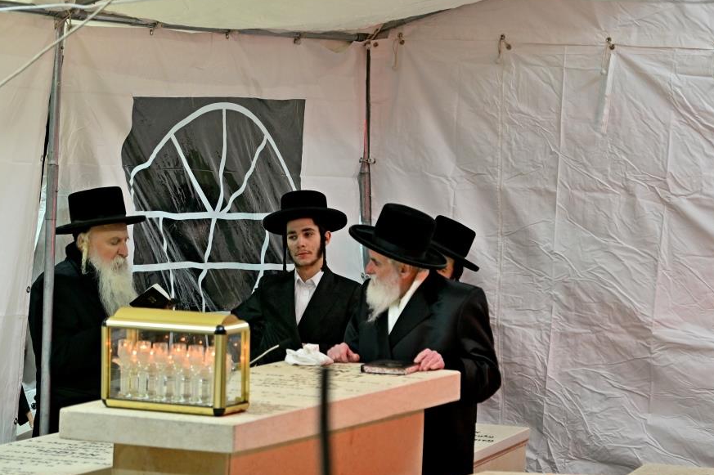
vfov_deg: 5.8
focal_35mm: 237
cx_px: 385
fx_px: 4698
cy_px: 254
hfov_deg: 8.7
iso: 320
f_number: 2.8
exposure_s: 1/200
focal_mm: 135
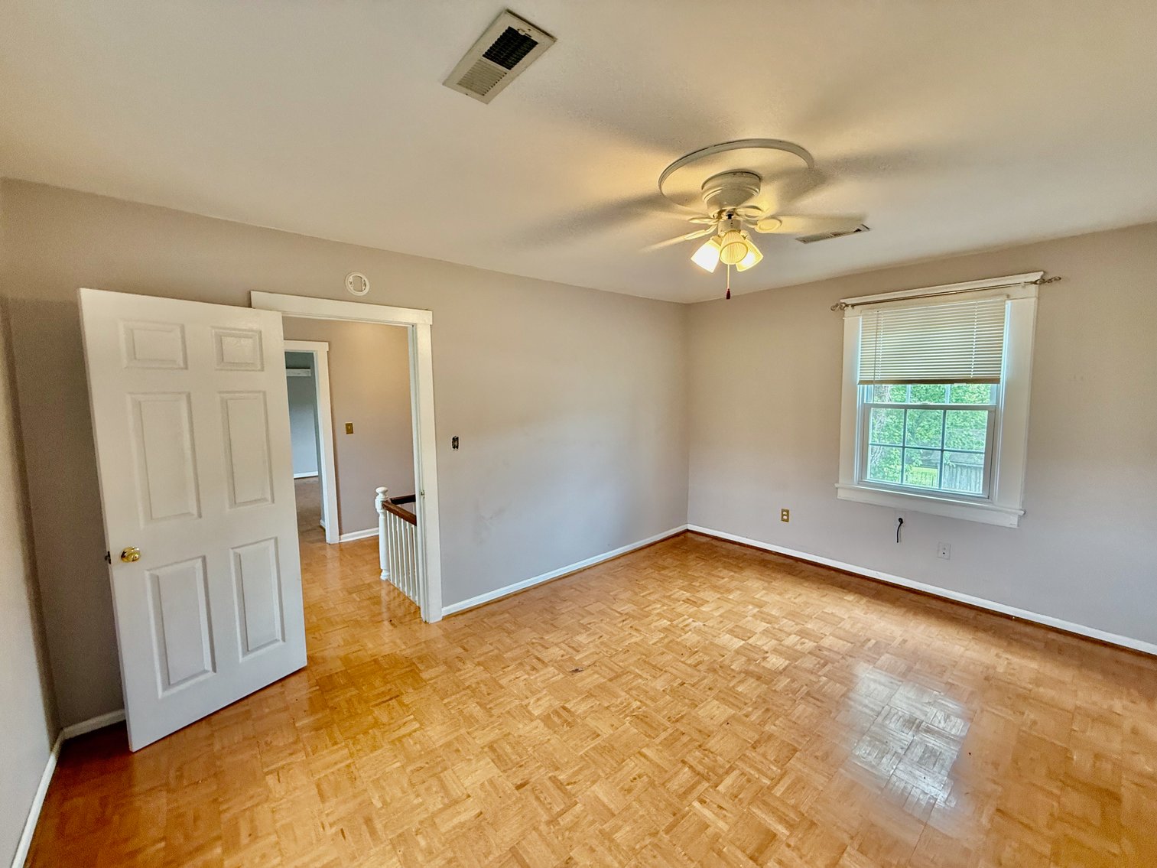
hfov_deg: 102.1
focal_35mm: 14
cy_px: 434
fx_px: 468
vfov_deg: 85.7
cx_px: 578
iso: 250
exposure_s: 1/60
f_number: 2.2
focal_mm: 2.22
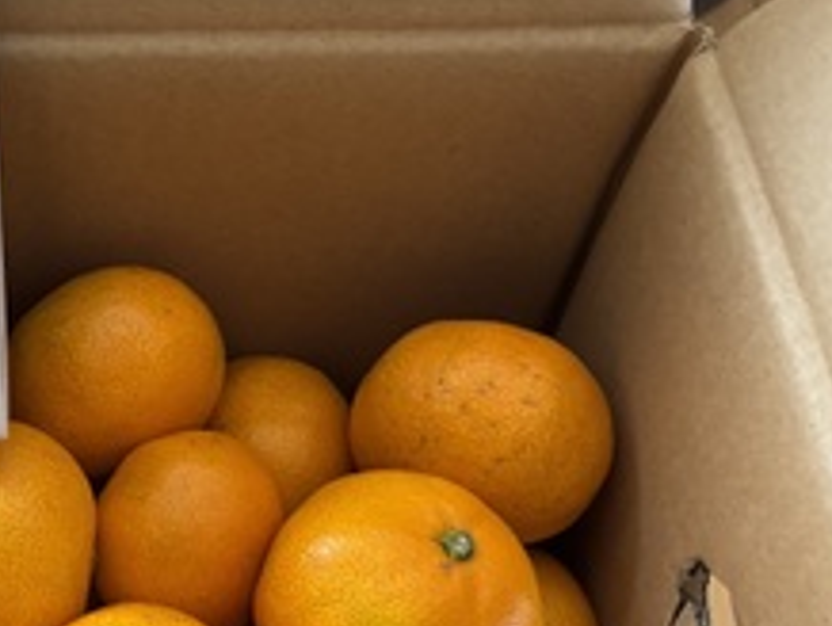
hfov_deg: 31.4
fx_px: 1372
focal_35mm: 57
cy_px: 546
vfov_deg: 25.0
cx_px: 13
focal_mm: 5.96
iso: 320
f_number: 1.6
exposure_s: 1/60
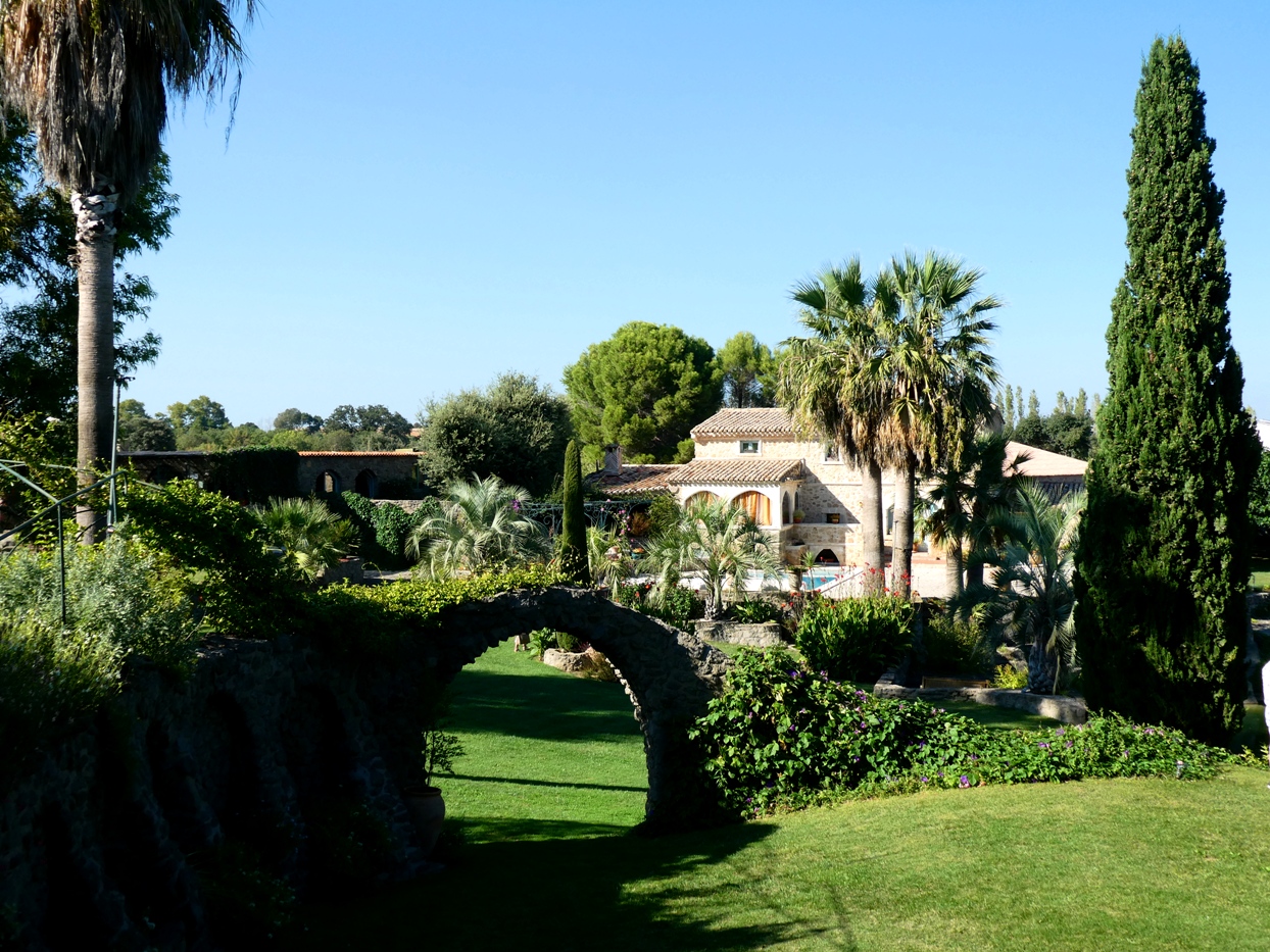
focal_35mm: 37
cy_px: 476
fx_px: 1357
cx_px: 635
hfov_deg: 50.1
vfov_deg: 38.7
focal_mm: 6.7
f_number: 3.7
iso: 80
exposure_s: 1/400
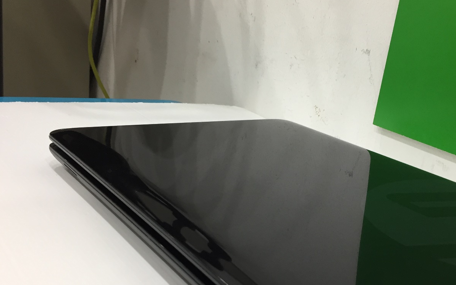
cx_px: 304
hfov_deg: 46.4
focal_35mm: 42
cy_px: 190
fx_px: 522
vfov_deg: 30.3
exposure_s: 1/33
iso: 100
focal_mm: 4.15
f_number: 2.2
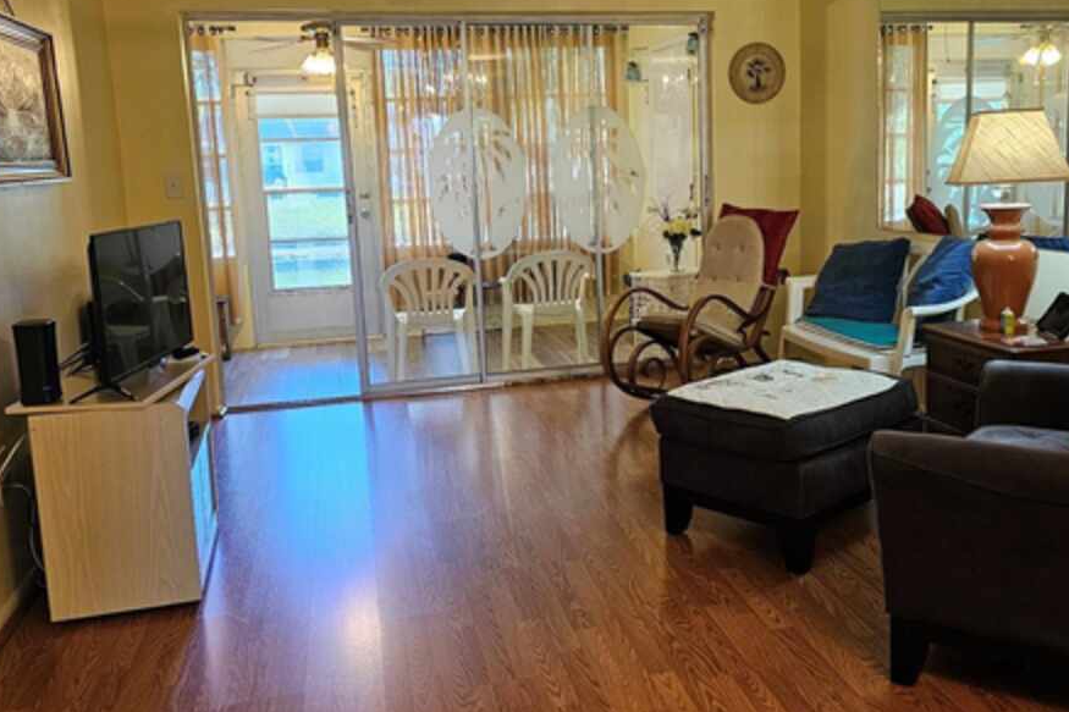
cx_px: 629
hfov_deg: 54.1
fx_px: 1039
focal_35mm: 35
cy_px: 314
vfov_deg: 37.8
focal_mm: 6.3
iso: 500
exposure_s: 1/120
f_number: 1.7
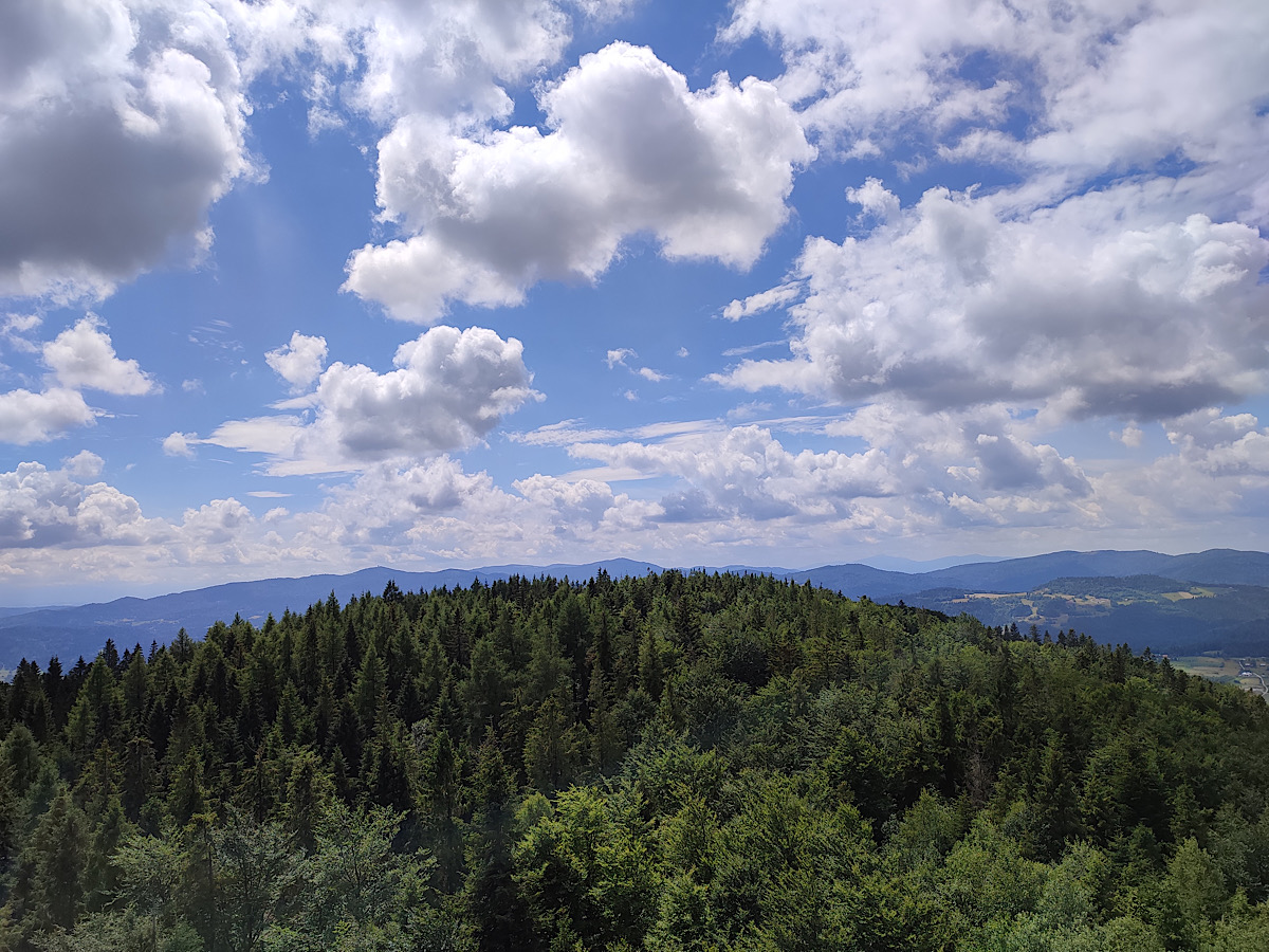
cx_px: 634
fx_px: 916
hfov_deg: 69.4
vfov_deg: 54.9
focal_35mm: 25
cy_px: 476
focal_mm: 6.04
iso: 50
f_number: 1.9
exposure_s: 1/1626
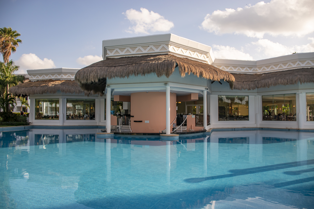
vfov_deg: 47.9
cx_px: 157
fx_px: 235
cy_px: 104
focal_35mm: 27
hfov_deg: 67.4
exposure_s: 1/2000
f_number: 3.5
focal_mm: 18
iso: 200
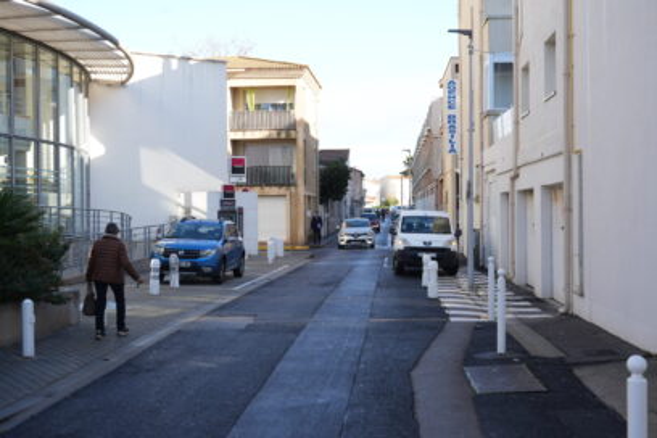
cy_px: 219
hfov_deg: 42.7
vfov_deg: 29.2
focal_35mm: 46
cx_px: 328
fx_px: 839
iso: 200
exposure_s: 1/250
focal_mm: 46
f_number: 5.6
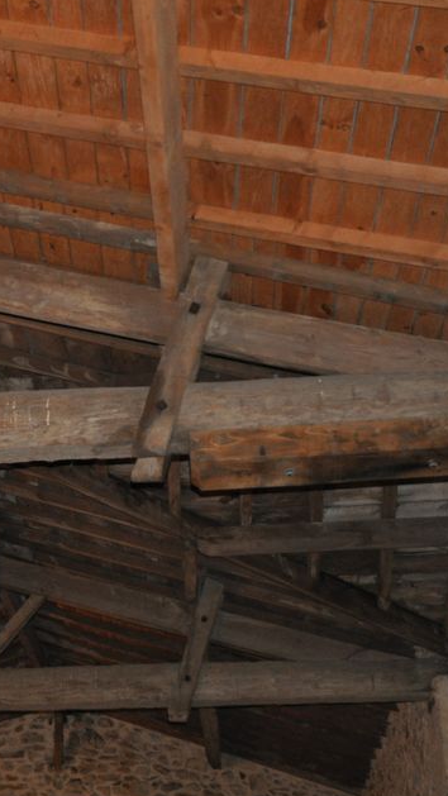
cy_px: 410
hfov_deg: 18.3
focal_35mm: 64
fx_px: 1348
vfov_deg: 32.9
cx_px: -11
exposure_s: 1/60
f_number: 4
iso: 800
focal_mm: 25
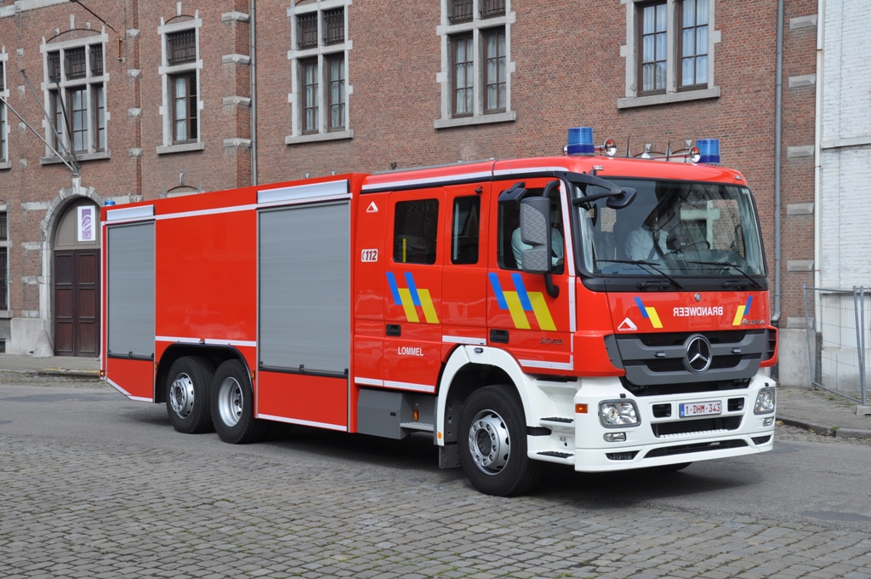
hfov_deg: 38.9
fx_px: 1232
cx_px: 436
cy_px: 290
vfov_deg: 26.4
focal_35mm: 51
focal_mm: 34
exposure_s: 1/250
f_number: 8
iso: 200
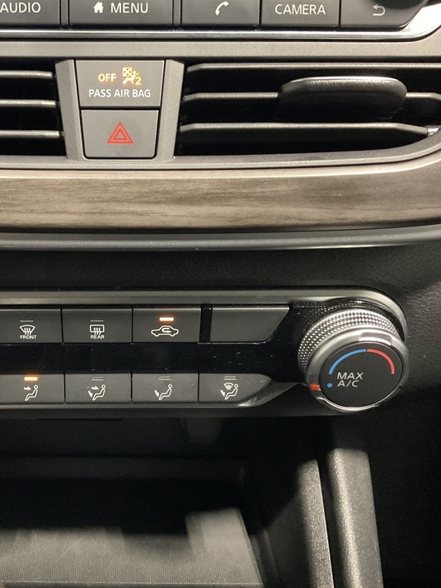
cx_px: 116
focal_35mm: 39
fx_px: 663
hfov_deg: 36.0
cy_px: 293
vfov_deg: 47.9
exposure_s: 1/30
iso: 500
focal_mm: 3
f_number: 1.8
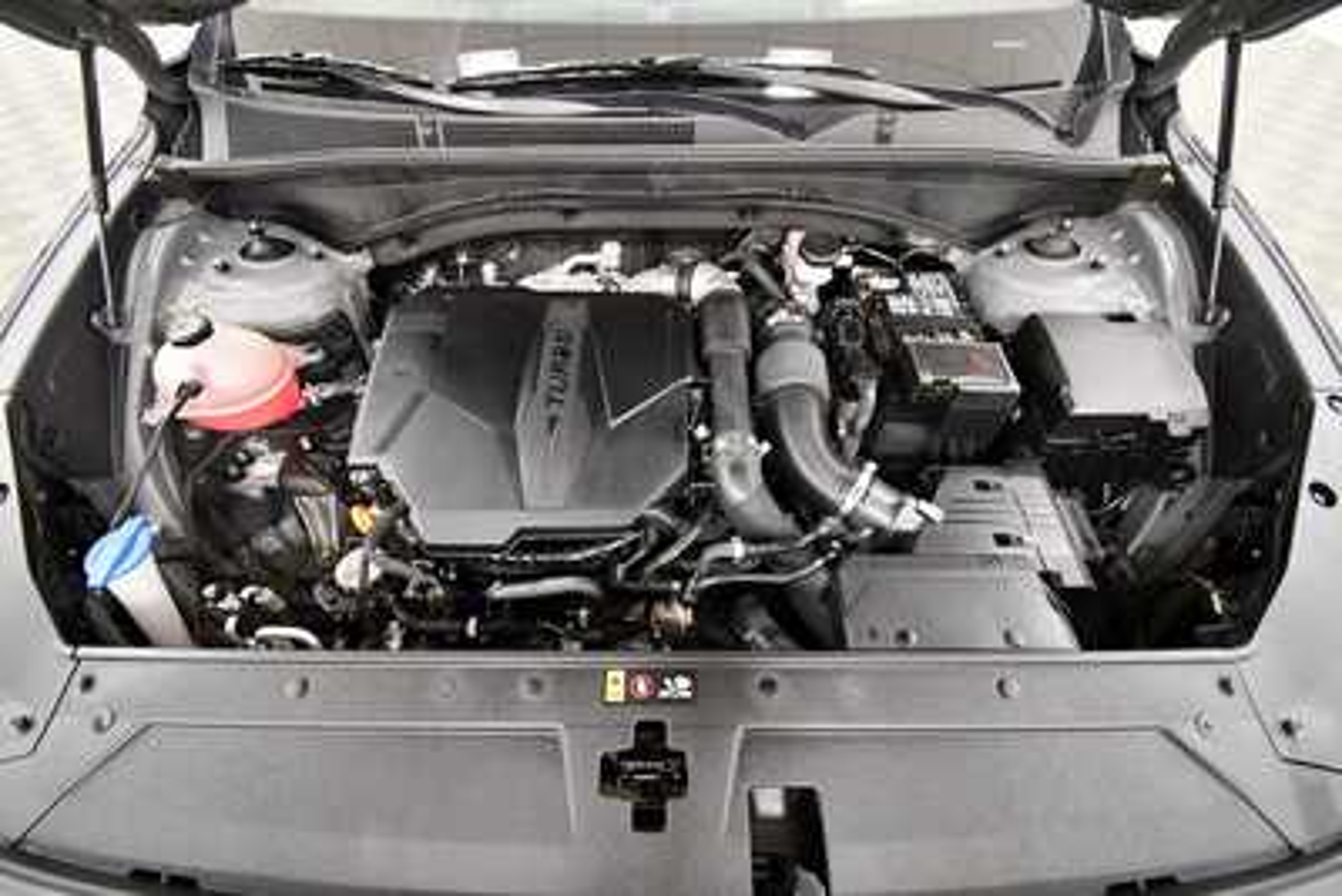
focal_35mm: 15
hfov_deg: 100.4
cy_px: 448
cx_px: 671
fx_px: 559
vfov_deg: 77.4
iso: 3200
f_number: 4.5
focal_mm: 10
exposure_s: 1/80
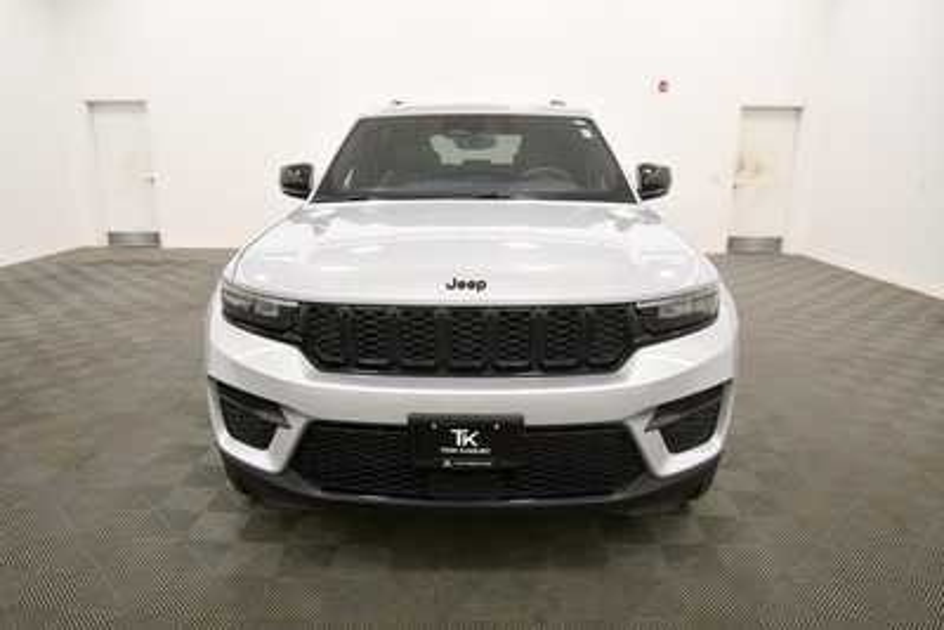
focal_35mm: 24
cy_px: 315
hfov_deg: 73.7
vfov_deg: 53.2
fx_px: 630
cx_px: 472
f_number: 5.3
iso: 800
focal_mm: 16
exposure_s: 1/160
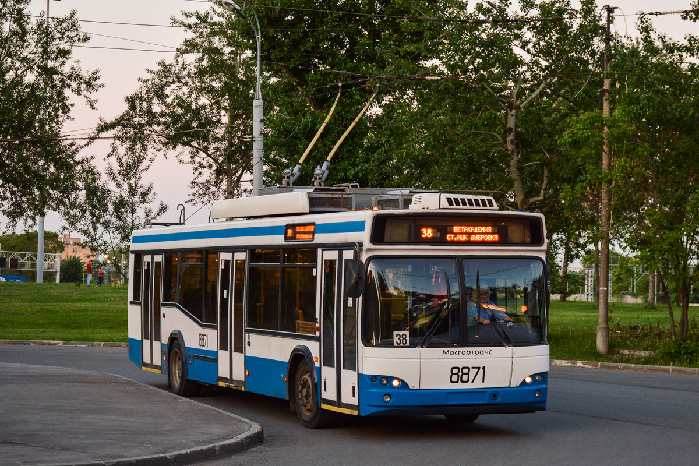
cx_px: 350
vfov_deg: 17.5
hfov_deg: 26.0
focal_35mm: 78
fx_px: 1514
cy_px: 233
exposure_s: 1/40
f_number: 6.3
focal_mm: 52
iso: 400
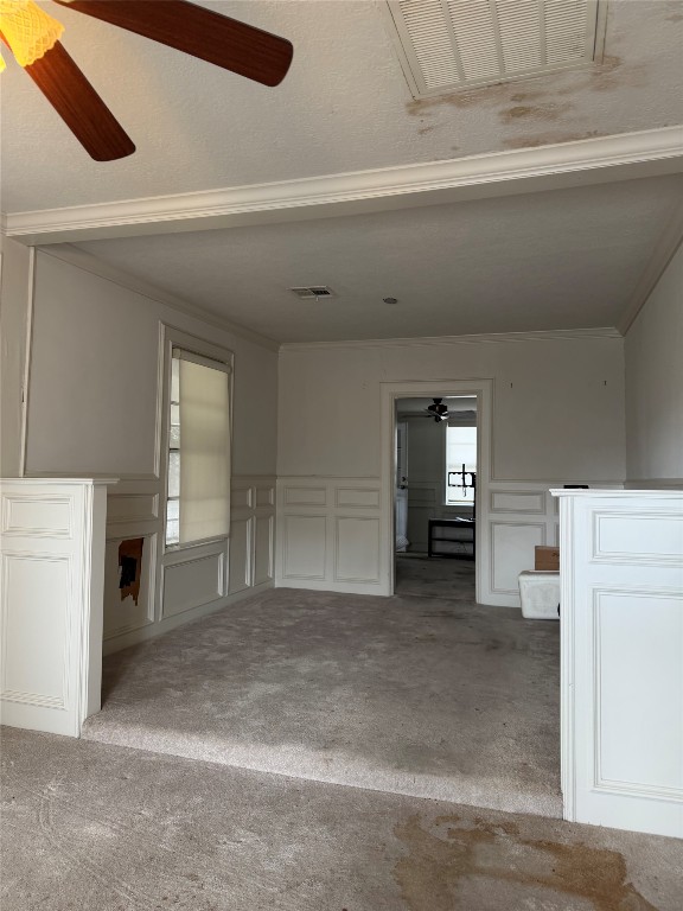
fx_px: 631
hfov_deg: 56.8
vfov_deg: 71.6
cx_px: 342
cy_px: 456
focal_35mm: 24
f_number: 1.78
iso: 125
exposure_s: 1/60
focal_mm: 6.76
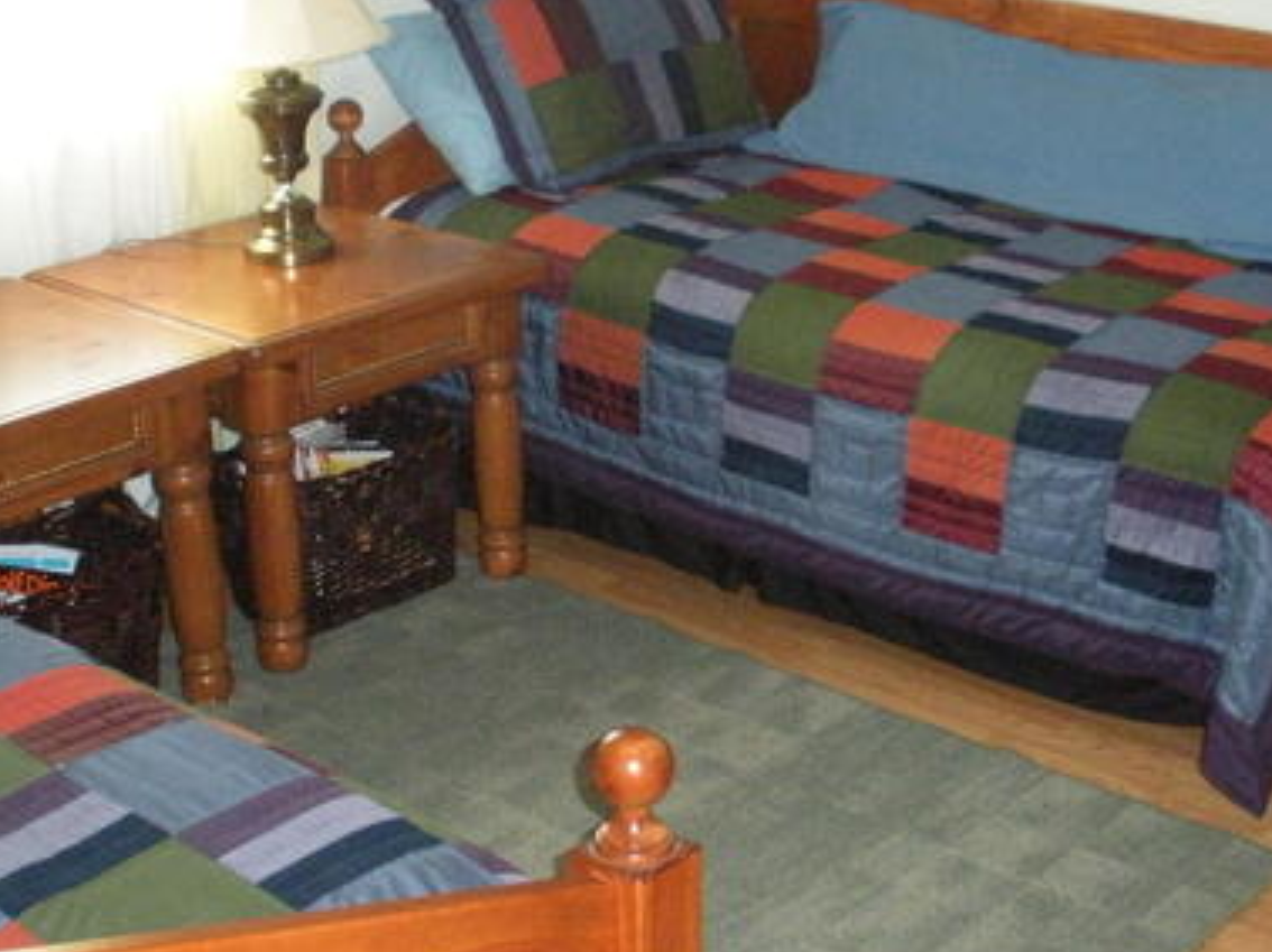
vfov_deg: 24.0
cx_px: 747
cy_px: 535
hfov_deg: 31.6
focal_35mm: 61
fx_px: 2240
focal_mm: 6.3
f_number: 3.5
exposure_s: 1/60
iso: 698
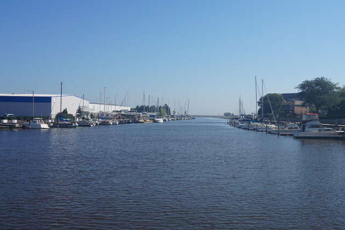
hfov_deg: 48.6
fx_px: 380
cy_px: 111
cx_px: 202
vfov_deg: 33.7
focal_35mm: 40
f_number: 11
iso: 100
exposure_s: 1/200
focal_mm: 21
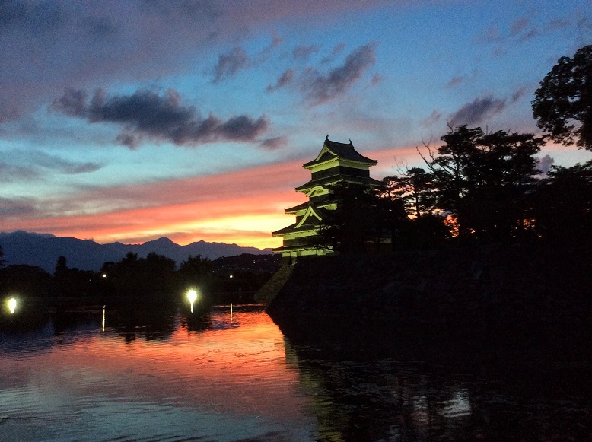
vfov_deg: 44.1
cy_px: 221
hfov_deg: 56.9
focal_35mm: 32
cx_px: 296
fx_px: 546
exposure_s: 1/24
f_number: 2.4
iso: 160
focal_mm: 3.3
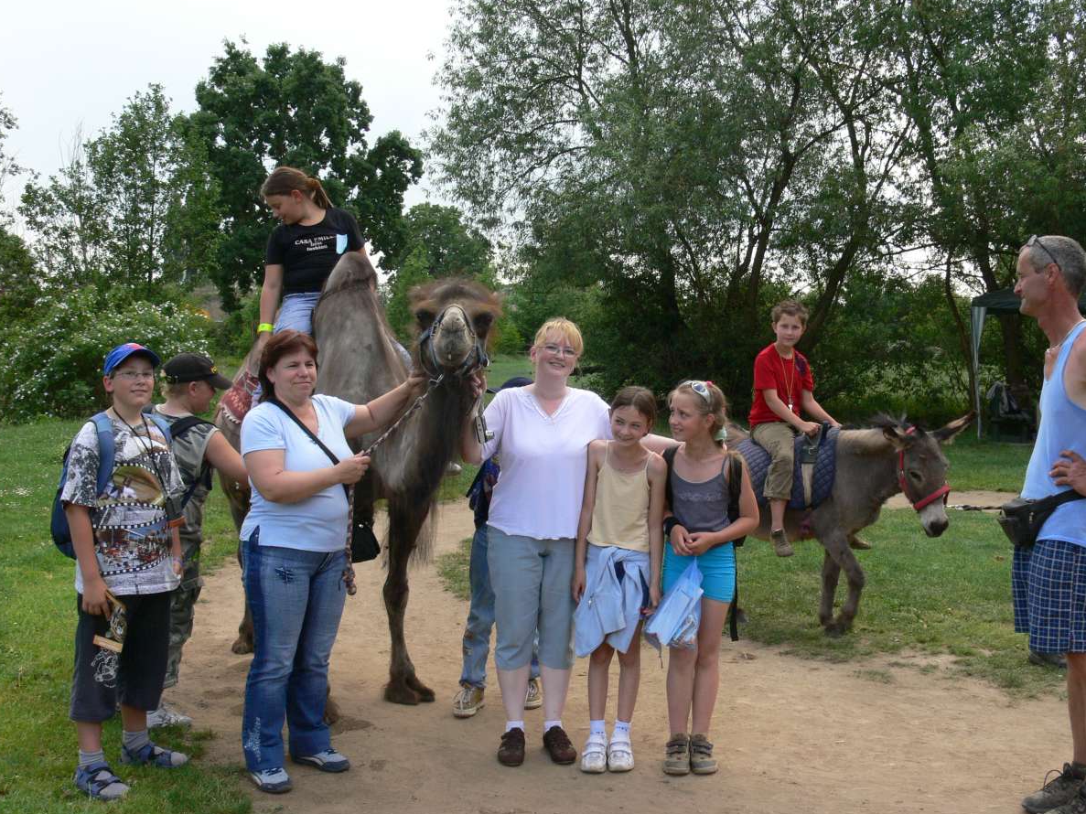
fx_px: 1380
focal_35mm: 44
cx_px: 558
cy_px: 375
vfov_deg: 32.9
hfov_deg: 42.9
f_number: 5.6
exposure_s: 1/125
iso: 100
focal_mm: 8.4
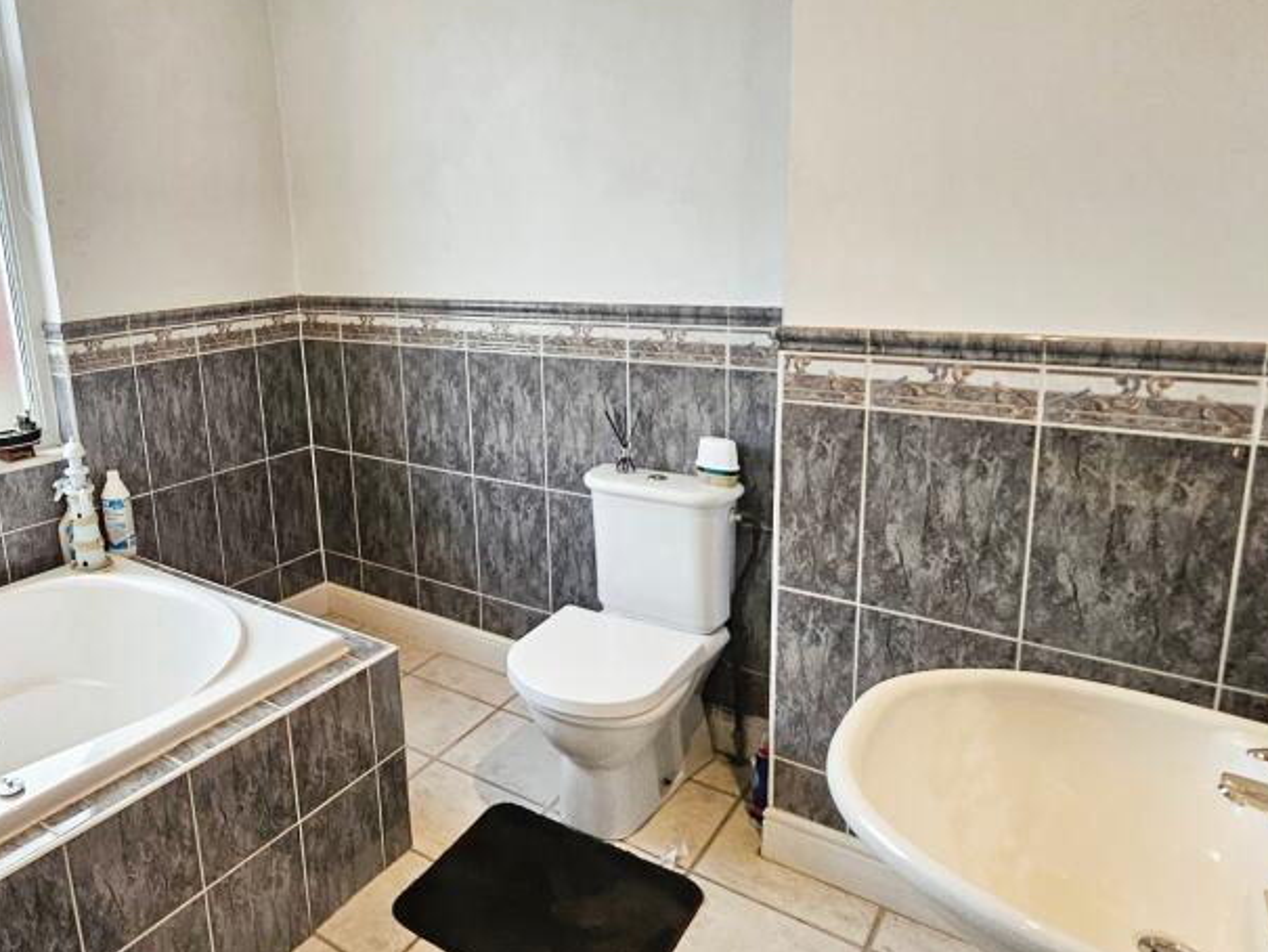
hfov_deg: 69.1
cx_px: 258
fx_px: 806
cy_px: 594
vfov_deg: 60.3
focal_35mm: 22
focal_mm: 1.7
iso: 80
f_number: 2.2
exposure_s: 1/50
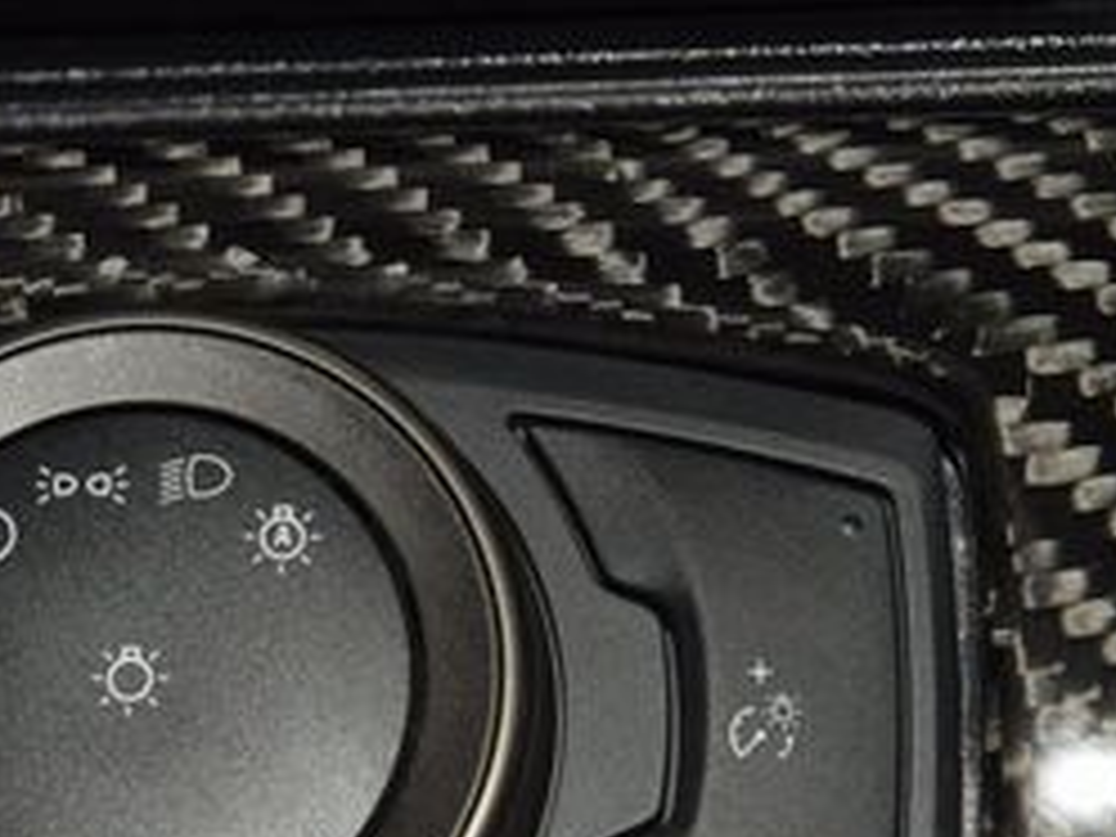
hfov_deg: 7.6
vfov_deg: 5.7
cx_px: 94
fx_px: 8414
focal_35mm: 261
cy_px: 632
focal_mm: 70
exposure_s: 1/125
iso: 100
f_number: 8
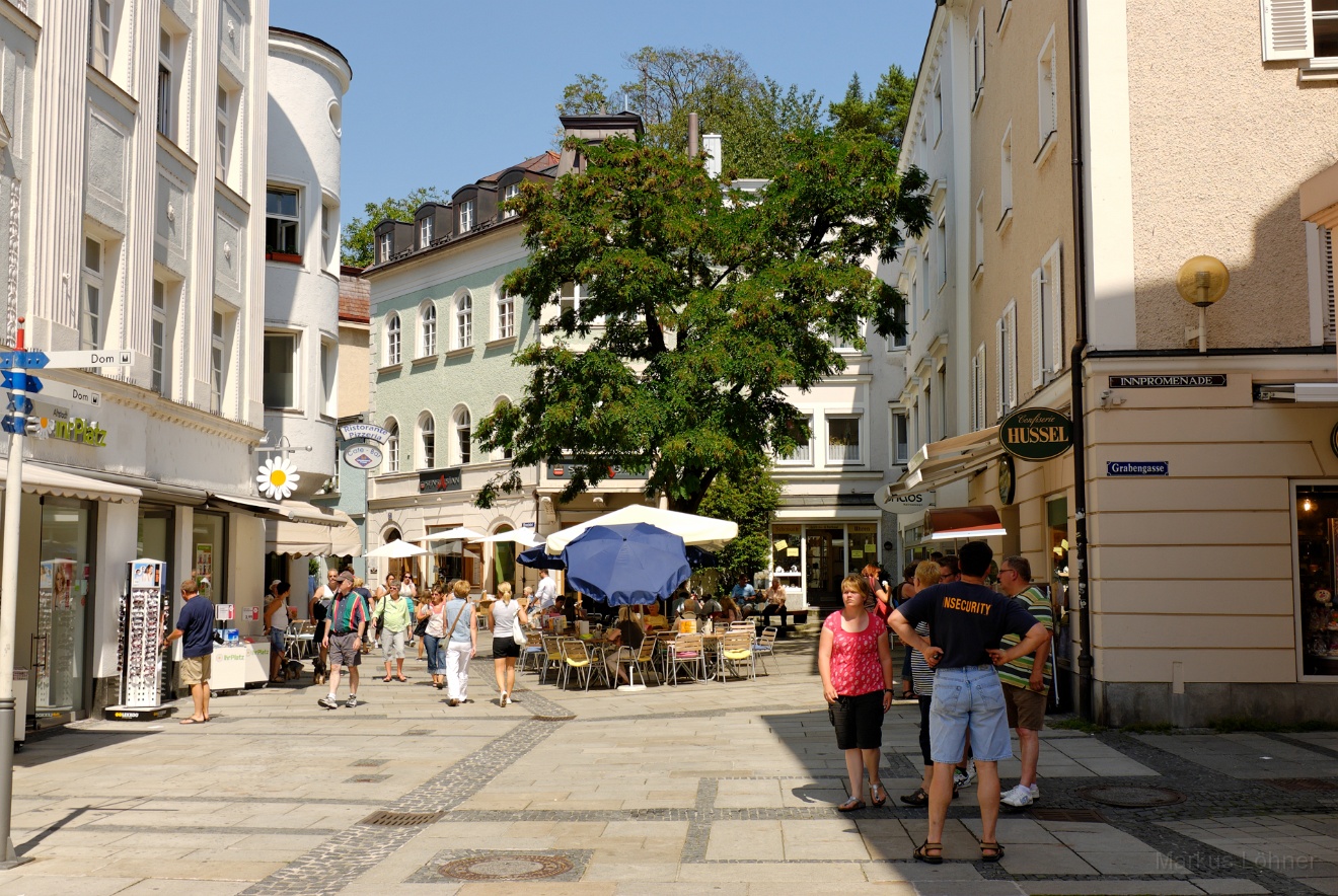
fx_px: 1340
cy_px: 448
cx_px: 669
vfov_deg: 37.0
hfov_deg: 53.1
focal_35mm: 36
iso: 100
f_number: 8
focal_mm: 24
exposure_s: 1/250
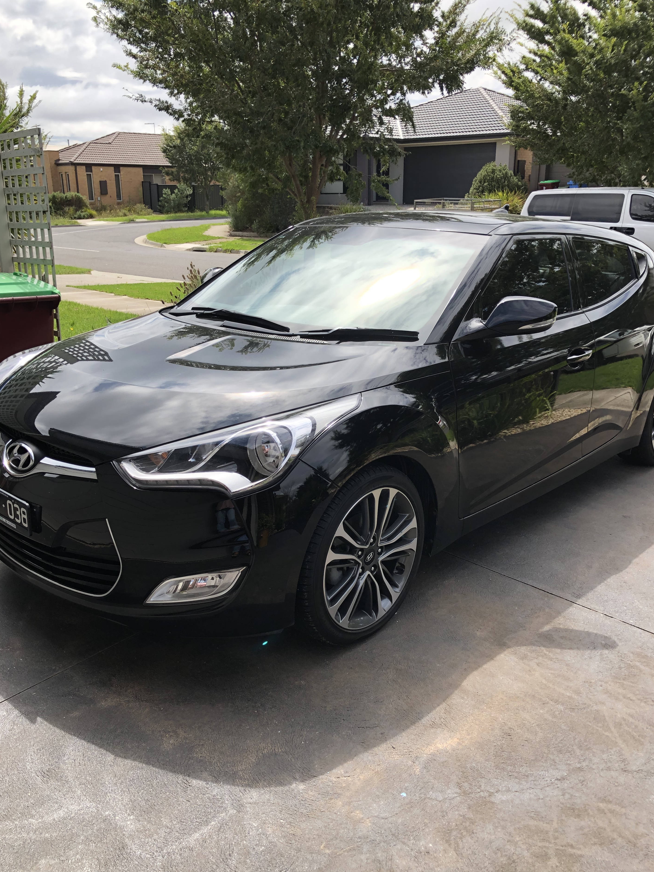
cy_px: 466
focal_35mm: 30
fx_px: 756
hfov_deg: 46.8
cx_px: 326
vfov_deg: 59.9
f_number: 1.8
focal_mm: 3.99
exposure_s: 1/1066
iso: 20
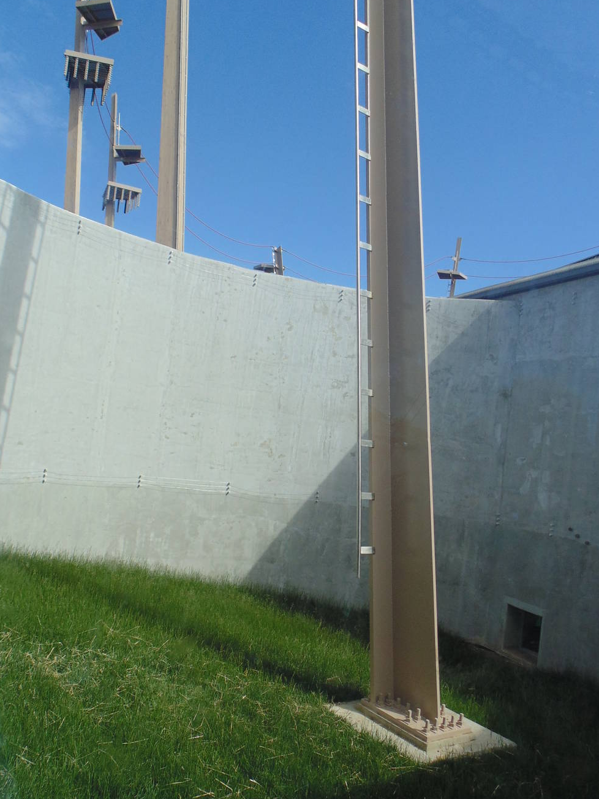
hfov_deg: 51.3
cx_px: 288
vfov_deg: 65.2
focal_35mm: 27
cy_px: 432
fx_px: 623
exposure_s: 1/100
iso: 80
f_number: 9.7
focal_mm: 4
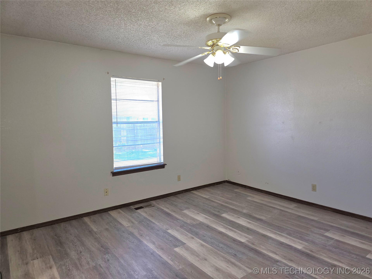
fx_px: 247
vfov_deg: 58.9
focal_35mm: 23
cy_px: 140
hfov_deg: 73.9
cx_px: 186
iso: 50
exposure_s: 1/60.2
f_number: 1.7
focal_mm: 6.3
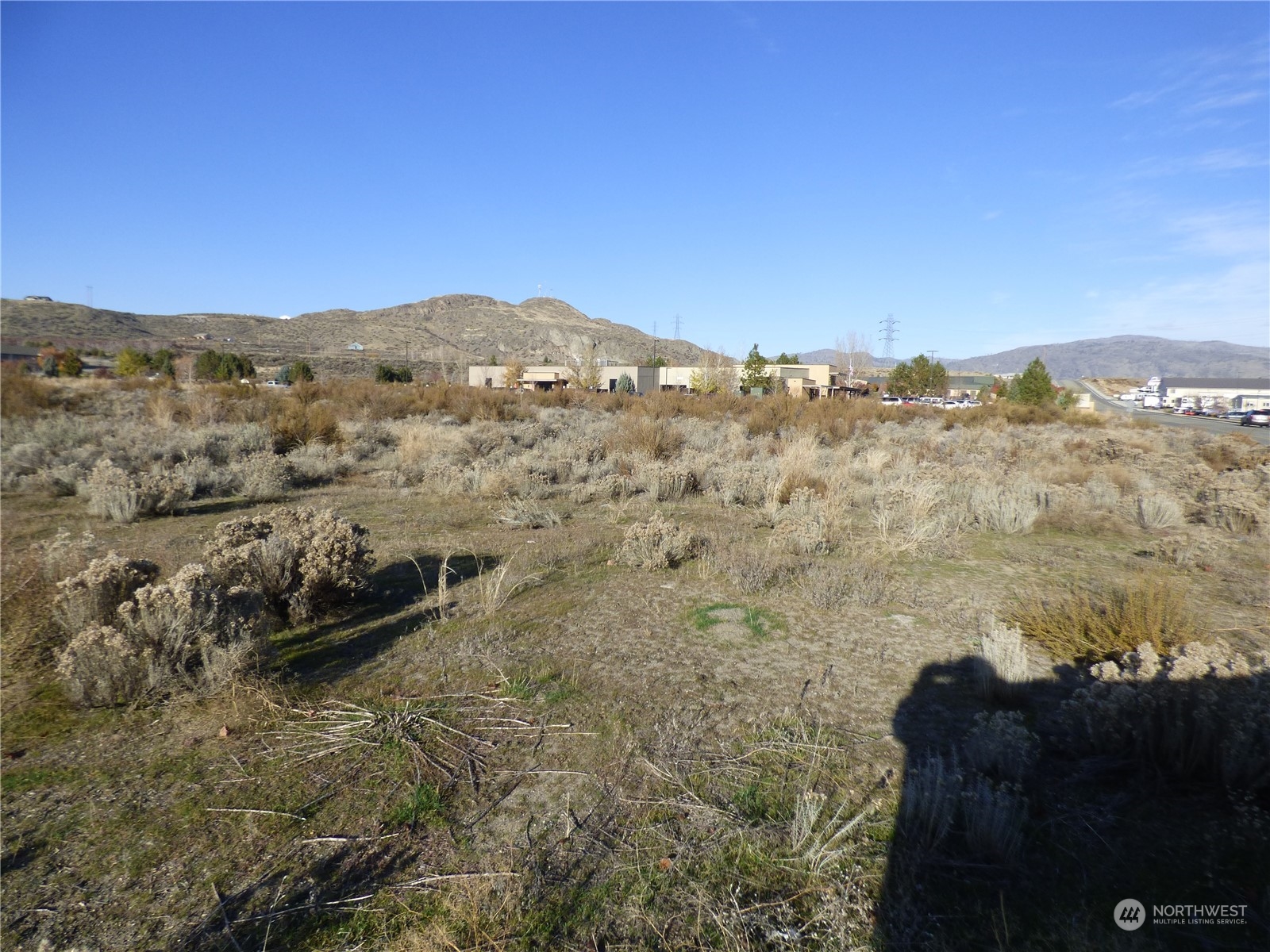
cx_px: 635
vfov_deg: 66.0
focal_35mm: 20
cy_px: 476
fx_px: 734
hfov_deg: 81.7
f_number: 2.8
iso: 100
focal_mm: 3.58
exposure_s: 1/1600
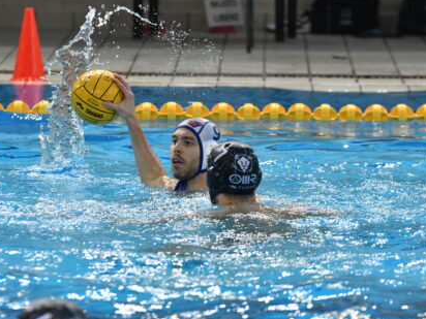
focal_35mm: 448
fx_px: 5513
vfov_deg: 3.3
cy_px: 150
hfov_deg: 4.4
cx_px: 168
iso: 3200
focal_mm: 200
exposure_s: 1/500
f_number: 4.5
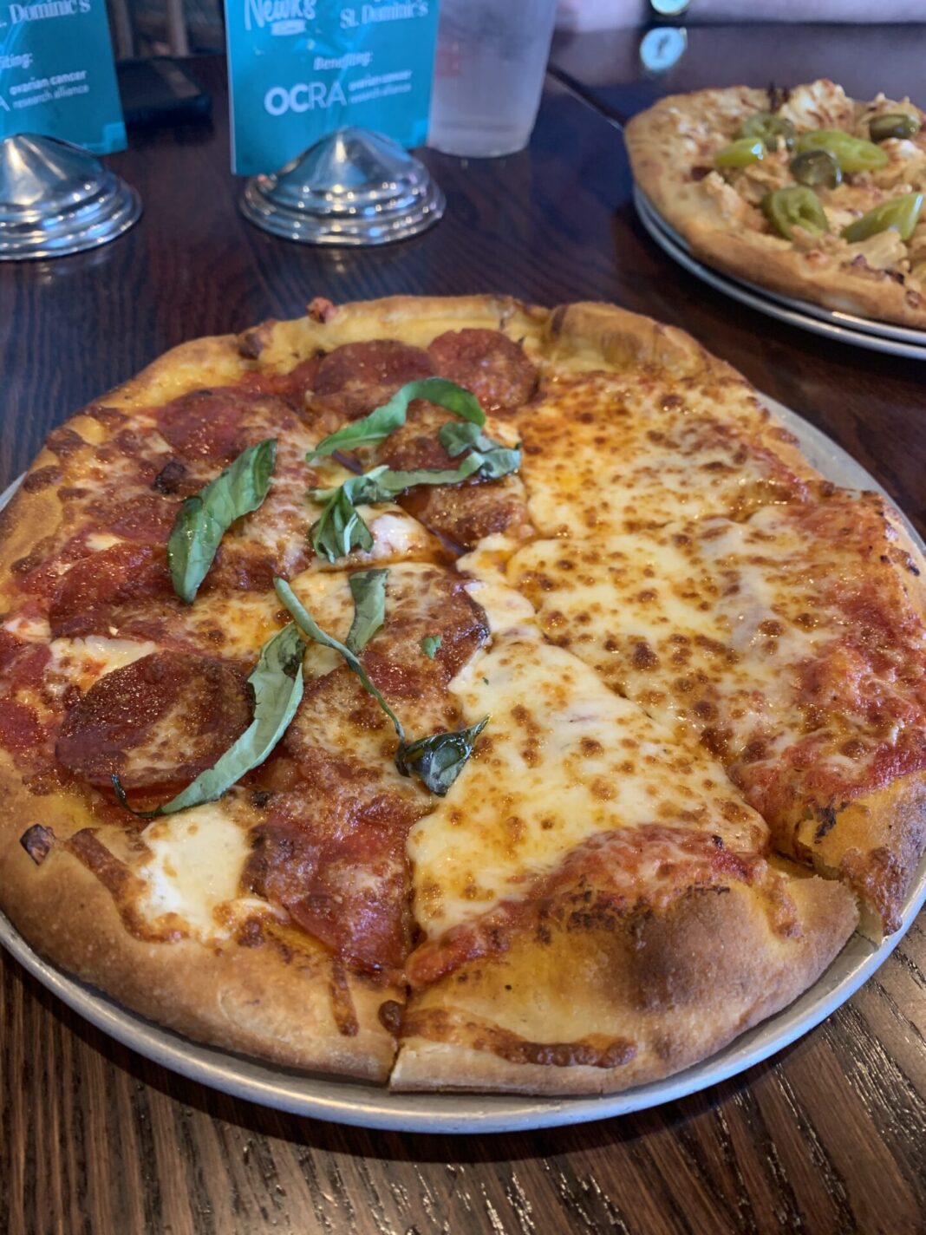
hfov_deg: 53.1
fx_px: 927
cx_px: 463
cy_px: 618
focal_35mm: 26
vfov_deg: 67.3
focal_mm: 4.25
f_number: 1.8
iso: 160
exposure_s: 1/60
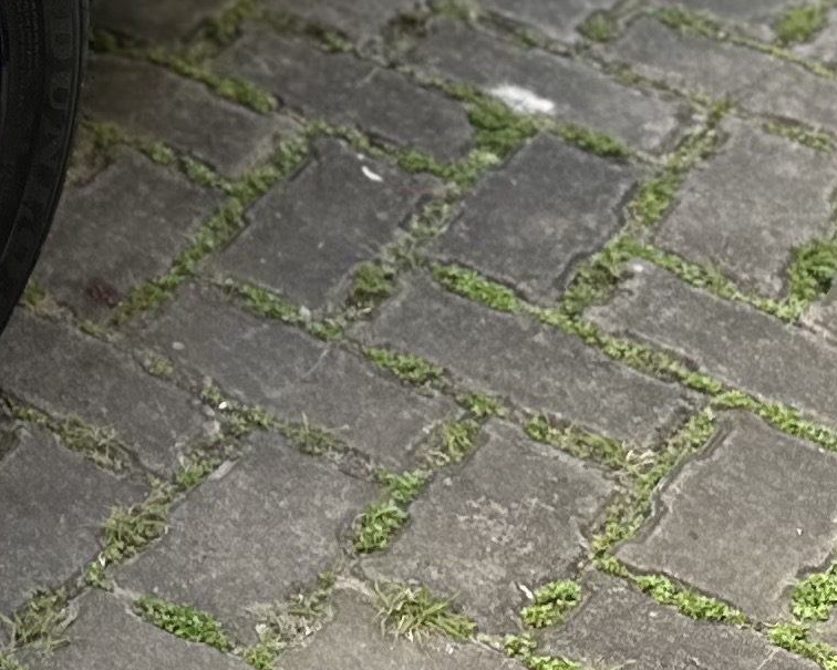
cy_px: -607
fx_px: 3097
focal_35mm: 125
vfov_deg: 11.3
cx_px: -736
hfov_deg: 13.6
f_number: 1.78
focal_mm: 6.86
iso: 80
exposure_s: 1/319
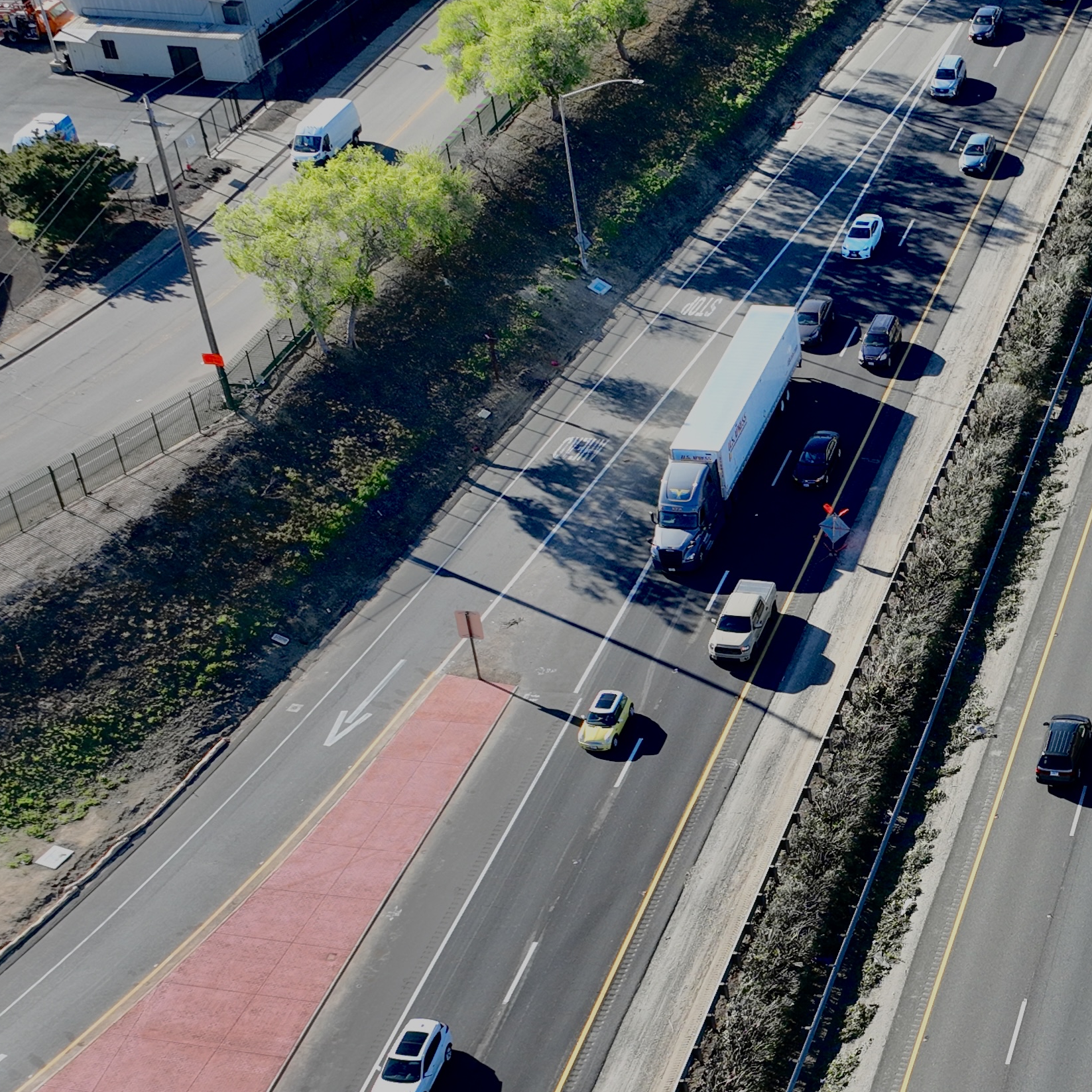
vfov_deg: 24.9
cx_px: 1168
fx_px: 2427
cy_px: 890
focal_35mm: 68
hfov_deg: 23.9
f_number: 2.8
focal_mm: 12.29
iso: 100
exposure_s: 1/640
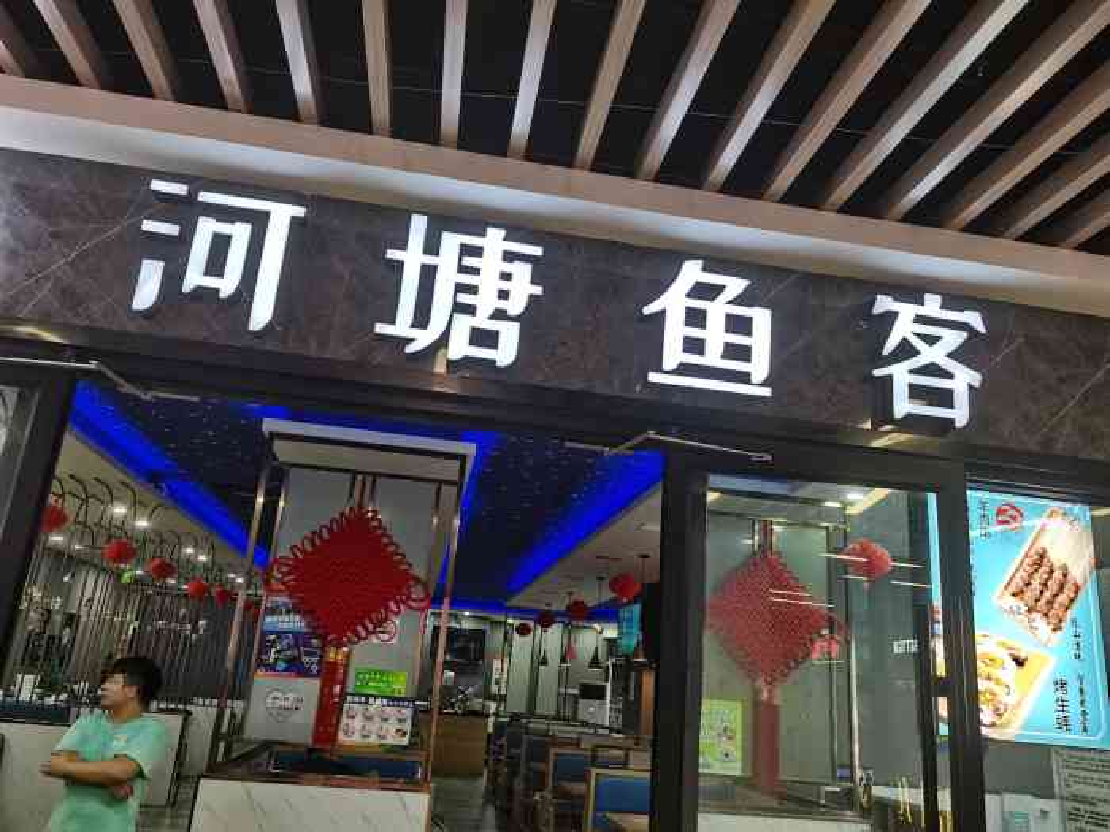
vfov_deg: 51.4
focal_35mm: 27
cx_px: 555
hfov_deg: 65.3
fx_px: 866
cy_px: 416
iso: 200
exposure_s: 1/100
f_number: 1.9
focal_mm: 4.94
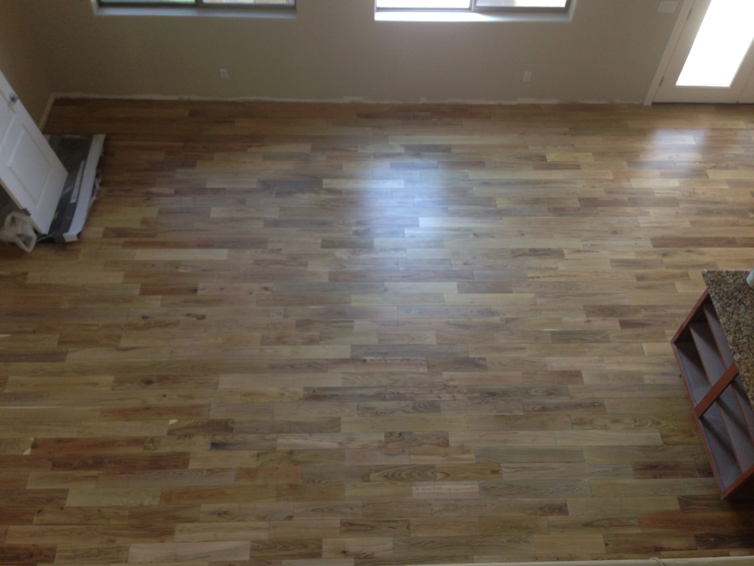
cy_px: 283
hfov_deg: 55.3
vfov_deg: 43.0
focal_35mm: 33
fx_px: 719
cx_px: 377
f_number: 2.4
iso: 80
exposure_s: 1/20
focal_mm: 4.12
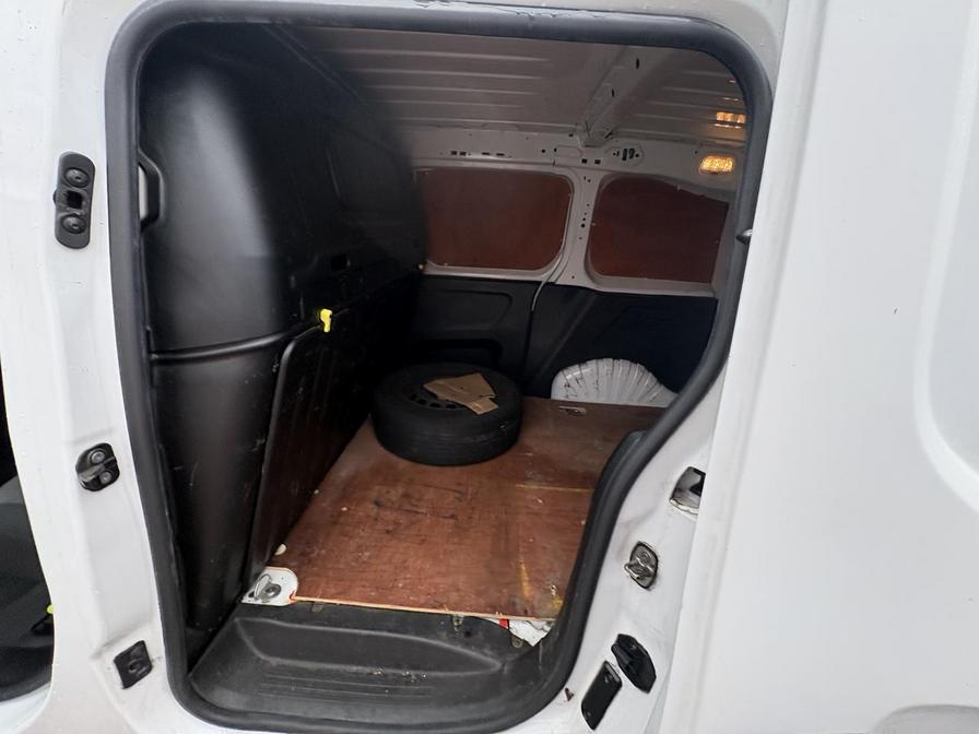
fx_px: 396
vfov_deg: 85.7
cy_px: 367
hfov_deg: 102.1
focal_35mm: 14
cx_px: 490
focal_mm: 2.22
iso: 64
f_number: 2.2
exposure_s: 1/139
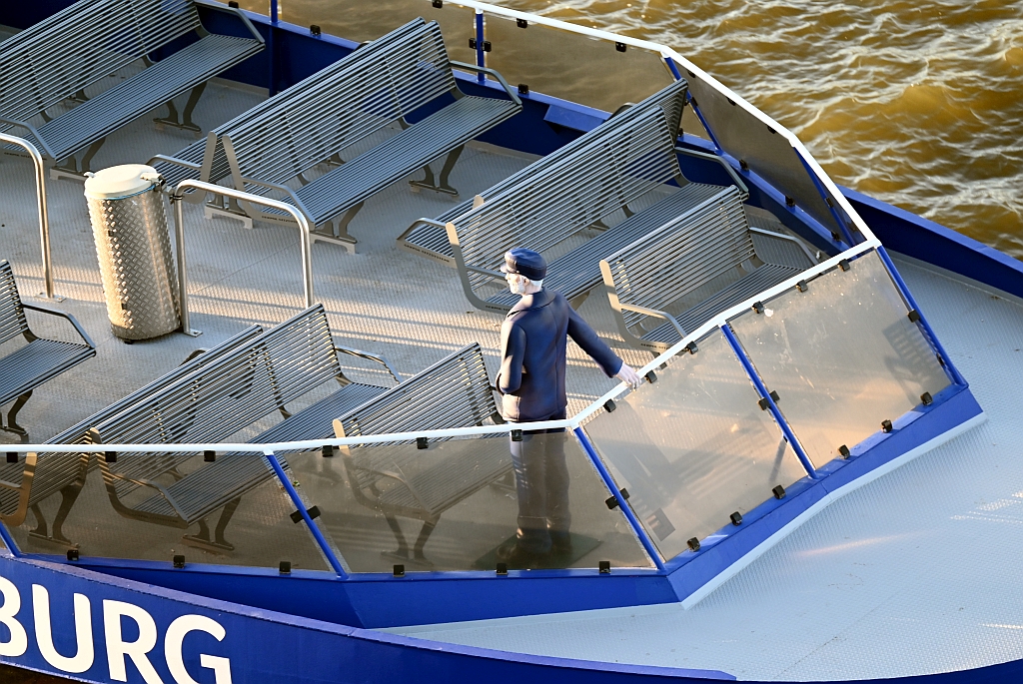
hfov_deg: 5.1
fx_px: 11378
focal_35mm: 400
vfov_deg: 3.4
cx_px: 512
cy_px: 342
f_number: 5.6
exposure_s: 1/400
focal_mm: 400
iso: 1250
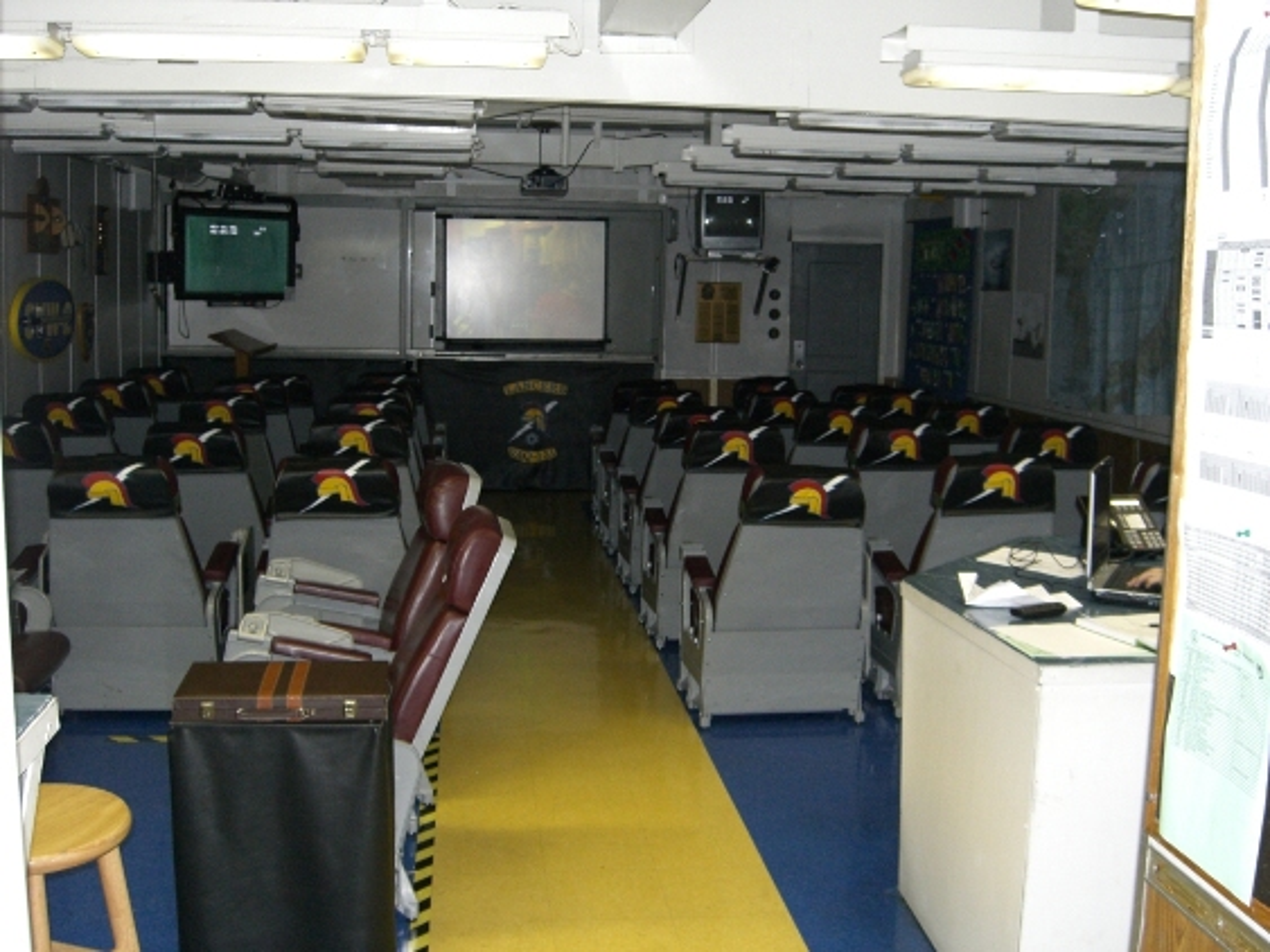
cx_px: 635
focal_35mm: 38
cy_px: 476
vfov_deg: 37.7
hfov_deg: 49.0
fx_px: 1394
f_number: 2.8
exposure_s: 1/60
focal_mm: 7.9
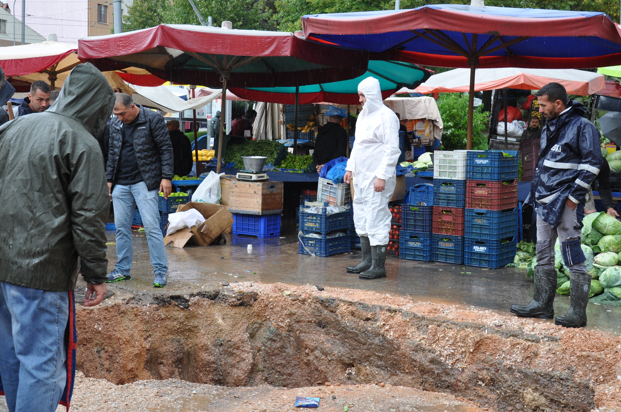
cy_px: 178
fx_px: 896
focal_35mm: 52
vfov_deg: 25.9
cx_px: 279
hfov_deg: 38.2
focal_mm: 28
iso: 360
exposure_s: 1/125
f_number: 5.6
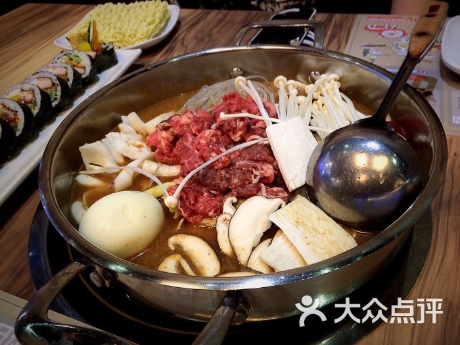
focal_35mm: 29
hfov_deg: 61.7
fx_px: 385
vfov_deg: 48.2
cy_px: 172
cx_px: 230
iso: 100
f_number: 2.2
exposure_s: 1/33
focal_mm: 4.15
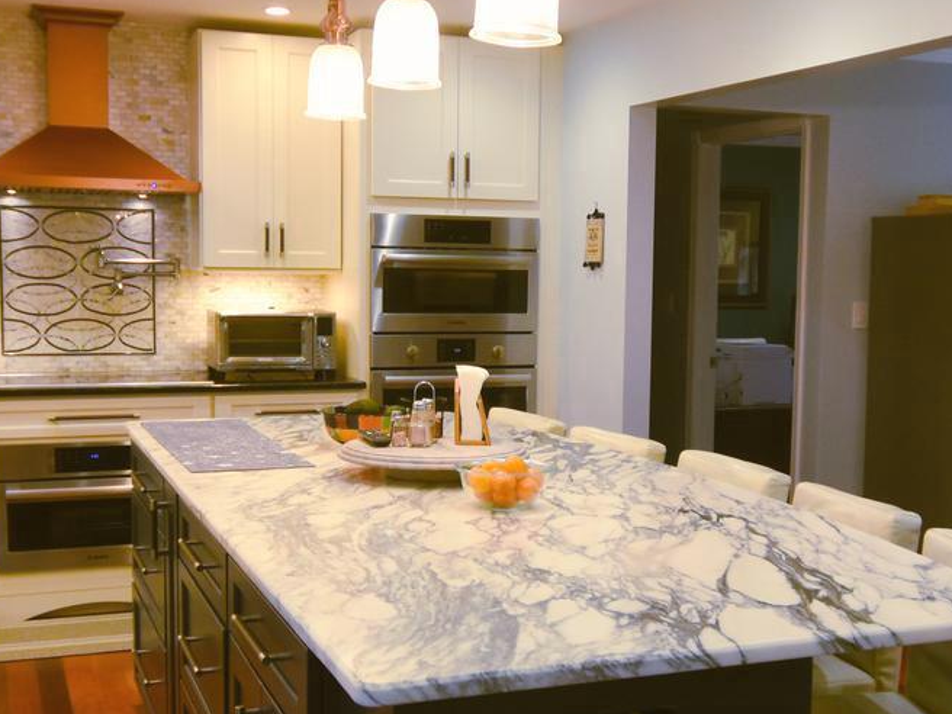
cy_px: 395
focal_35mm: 50
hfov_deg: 38.5
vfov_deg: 29.4
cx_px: 540
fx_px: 1361
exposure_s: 1/80
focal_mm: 11
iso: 800
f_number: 4.5
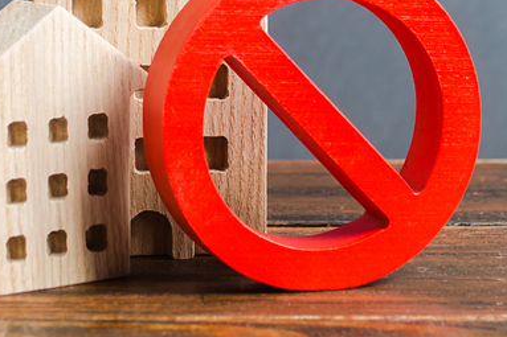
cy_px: -158
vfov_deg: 7.6
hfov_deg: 11.6
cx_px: 263
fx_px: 2492
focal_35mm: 177
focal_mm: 36
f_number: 5.6
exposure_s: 1/100
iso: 100
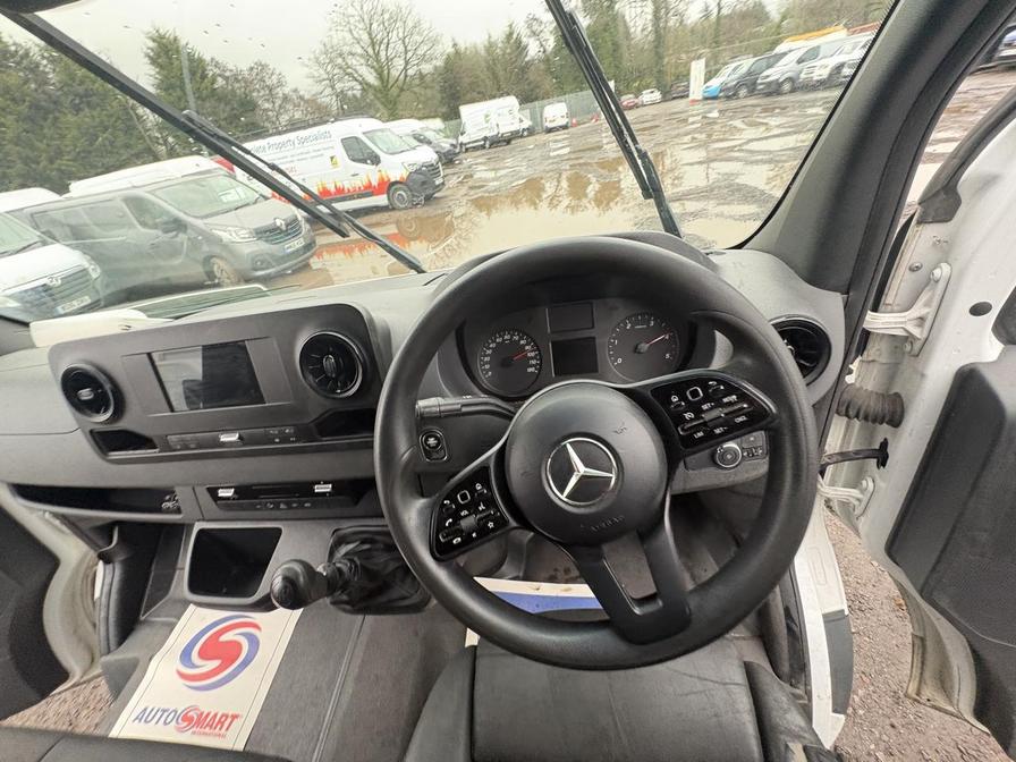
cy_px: 381
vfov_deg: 85.7
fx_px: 411
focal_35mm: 14
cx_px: 508
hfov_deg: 102.1
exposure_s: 1/60
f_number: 2.2
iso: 500
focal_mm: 2.22
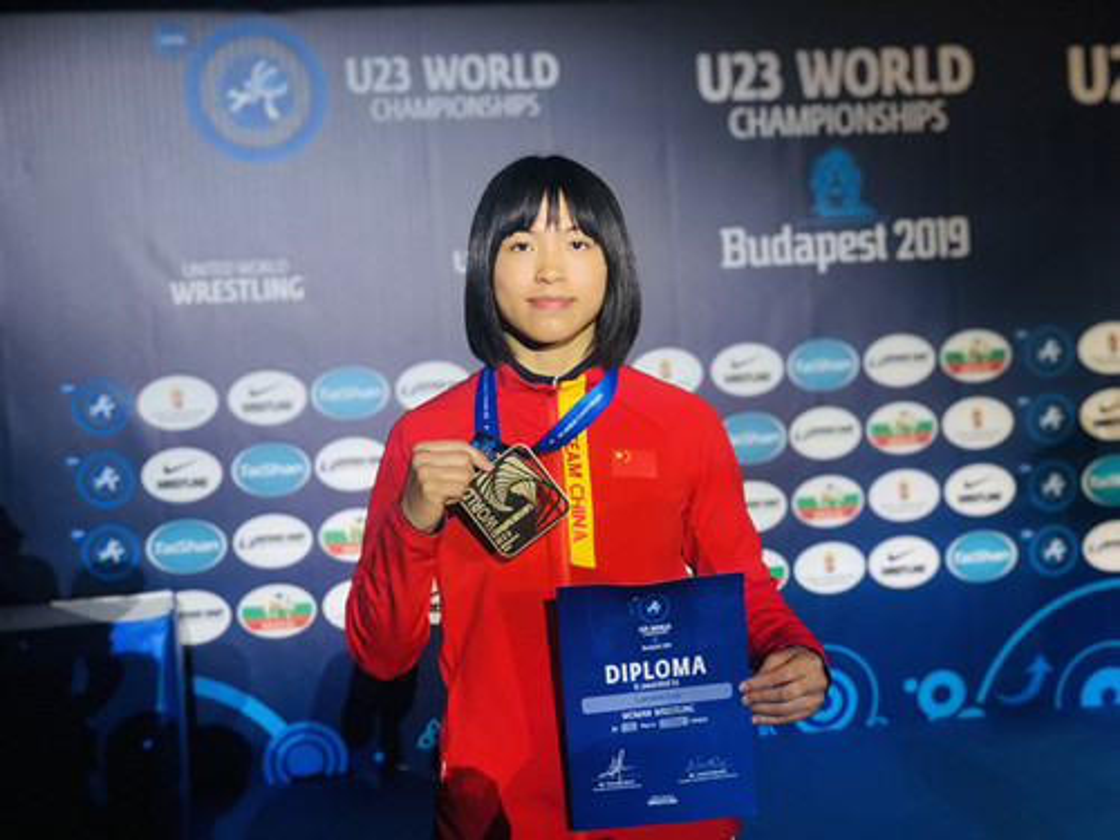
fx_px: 1844
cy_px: 420
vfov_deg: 25.7
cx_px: 560
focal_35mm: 57
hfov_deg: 33.8
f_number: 2.8
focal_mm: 6.6
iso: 50
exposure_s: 1/30
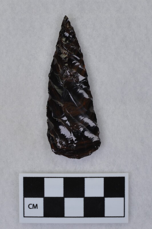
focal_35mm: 60
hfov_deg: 22.6
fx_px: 381
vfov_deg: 33.4
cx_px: 76
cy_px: 114
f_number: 8
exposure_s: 1/125
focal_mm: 60
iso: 100
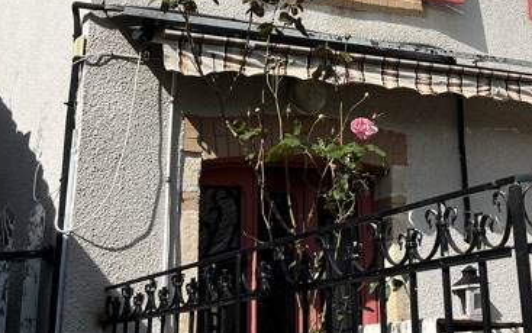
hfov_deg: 32.4
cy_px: -69
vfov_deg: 20.3
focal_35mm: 60
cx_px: 471
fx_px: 871
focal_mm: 5.1
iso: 50
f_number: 1.6
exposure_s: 1/6494
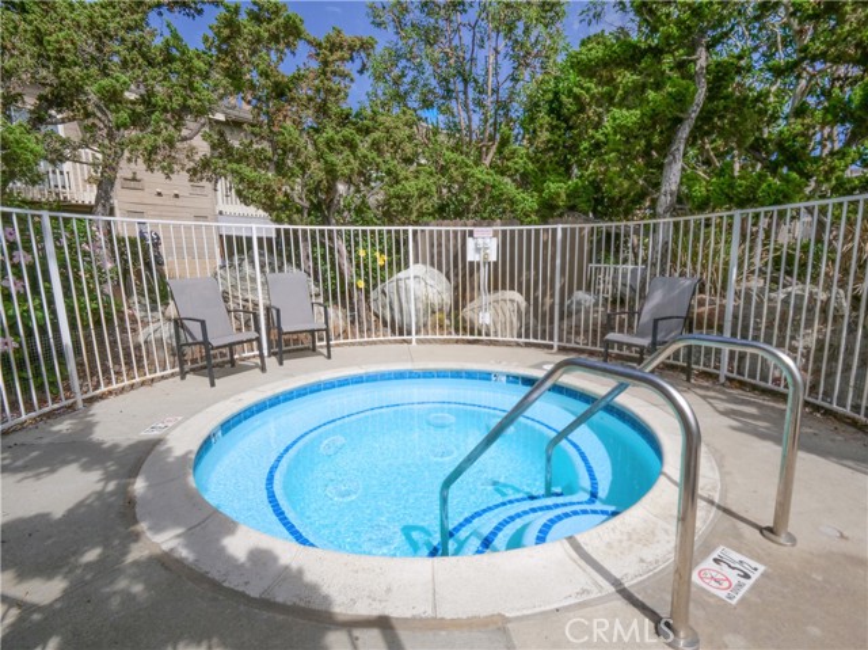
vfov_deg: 78.0
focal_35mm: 16
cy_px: 325
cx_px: 434
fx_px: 401
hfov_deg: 94.5
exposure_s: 1/400
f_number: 14
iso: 250
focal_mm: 8
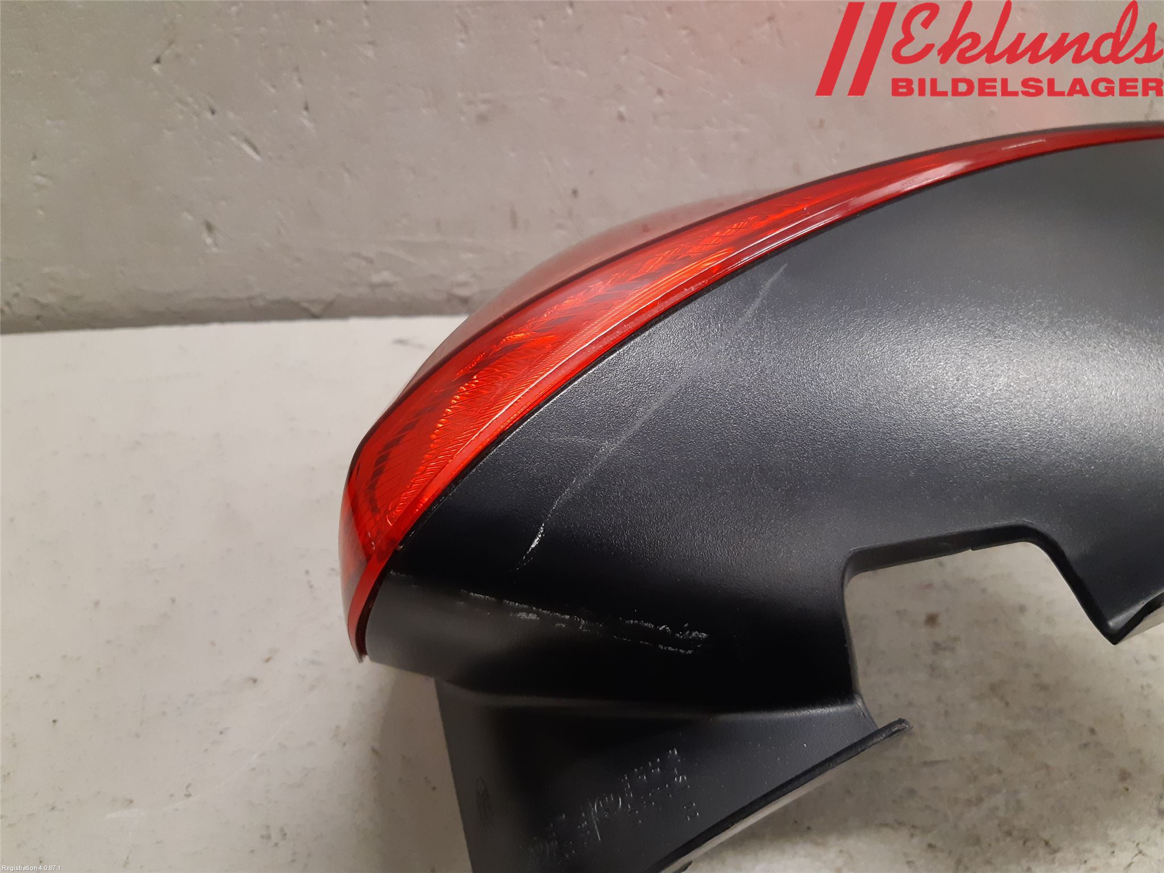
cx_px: 582
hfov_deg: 67.3
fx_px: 874
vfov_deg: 53.1
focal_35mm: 26
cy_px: 436
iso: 200
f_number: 1.7
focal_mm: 3.93
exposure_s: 1/50
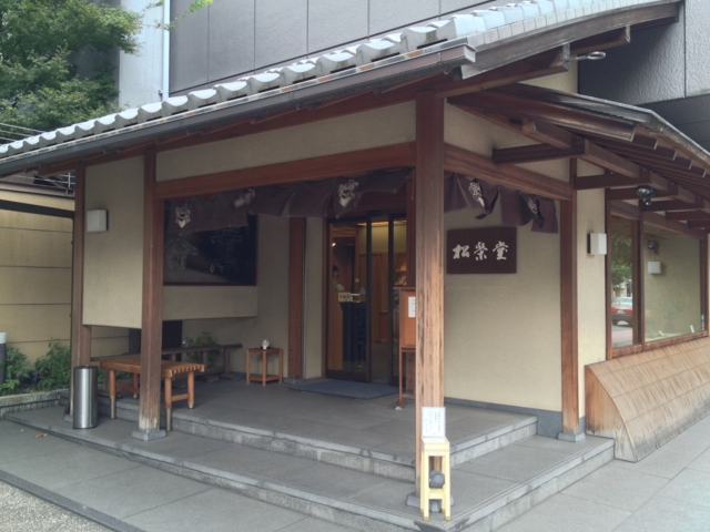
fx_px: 718
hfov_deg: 52.6
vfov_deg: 40.7
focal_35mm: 35
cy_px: 266
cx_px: 355
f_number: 2.4
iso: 50
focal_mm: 4.28
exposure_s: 1/24
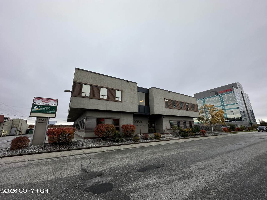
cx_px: 134
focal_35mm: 14
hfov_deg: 102.1
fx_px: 108
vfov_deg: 85.7
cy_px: 100
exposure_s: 1/268
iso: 40
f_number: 2.2
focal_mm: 2.22
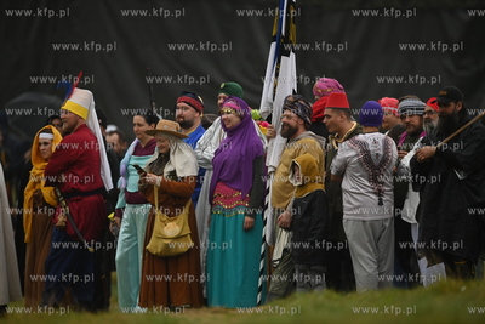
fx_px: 8086
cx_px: 242
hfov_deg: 3.4
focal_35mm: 600
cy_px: 162
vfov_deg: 2.3
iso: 1000
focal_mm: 600
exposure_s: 1/3200
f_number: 4
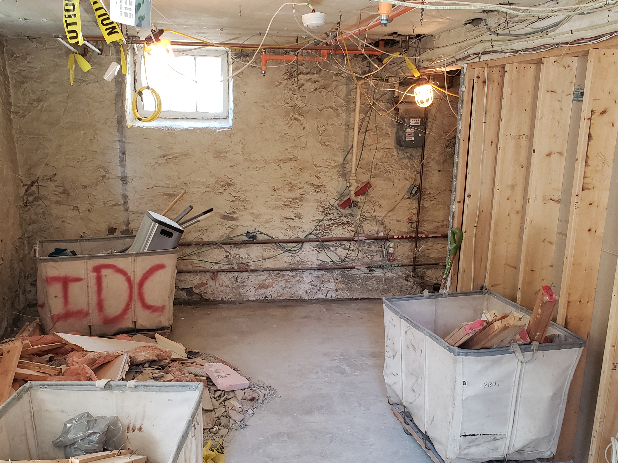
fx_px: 643
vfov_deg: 39.2
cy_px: 304
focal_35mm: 36
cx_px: 278
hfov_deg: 51.3
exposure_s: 1/40
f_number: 2.4
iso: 320
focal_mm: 4.3
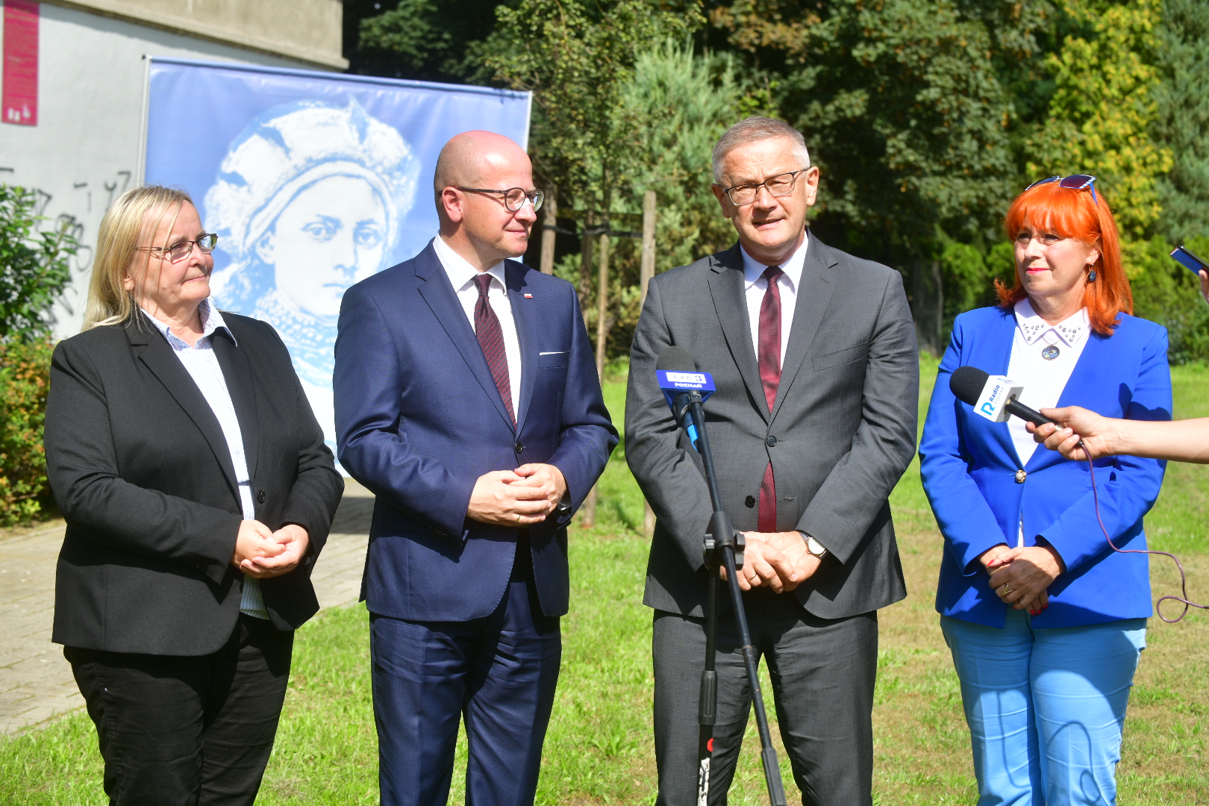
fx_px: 2619
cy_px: 403
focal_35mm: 78
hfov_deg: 26.0
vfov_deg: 17.5
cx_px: 604
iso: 100
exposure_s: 1/400
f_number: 7.1
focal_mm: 78
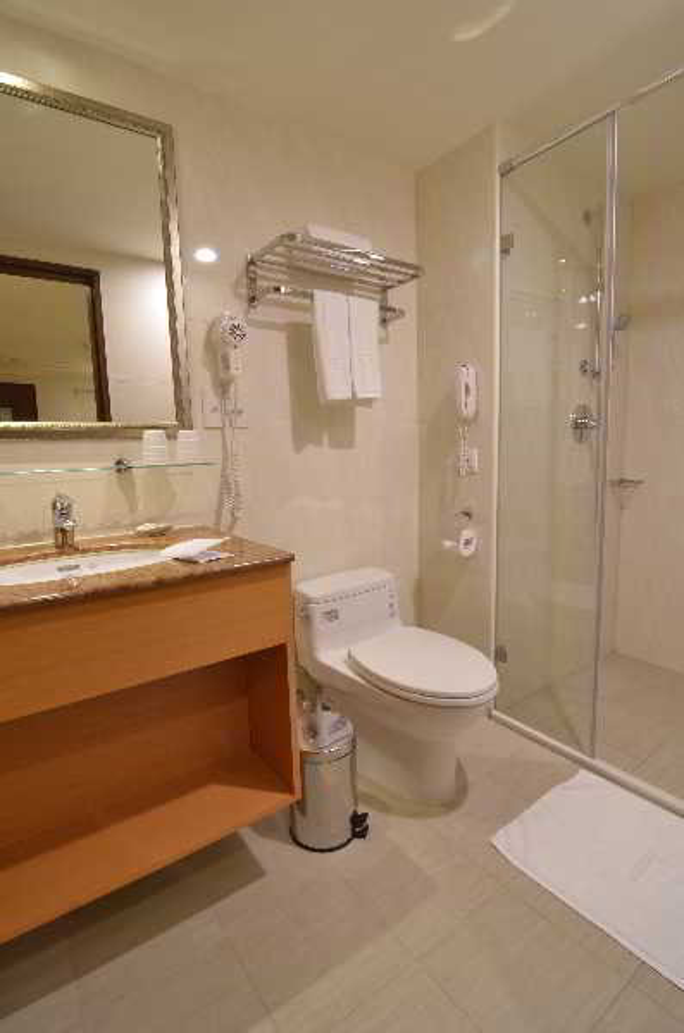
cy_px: 516
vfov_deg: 95.1
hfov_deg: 71.8
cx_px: 342
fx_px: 473
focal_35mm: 16
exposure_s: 1/2
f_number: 8
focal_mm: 11
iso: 200
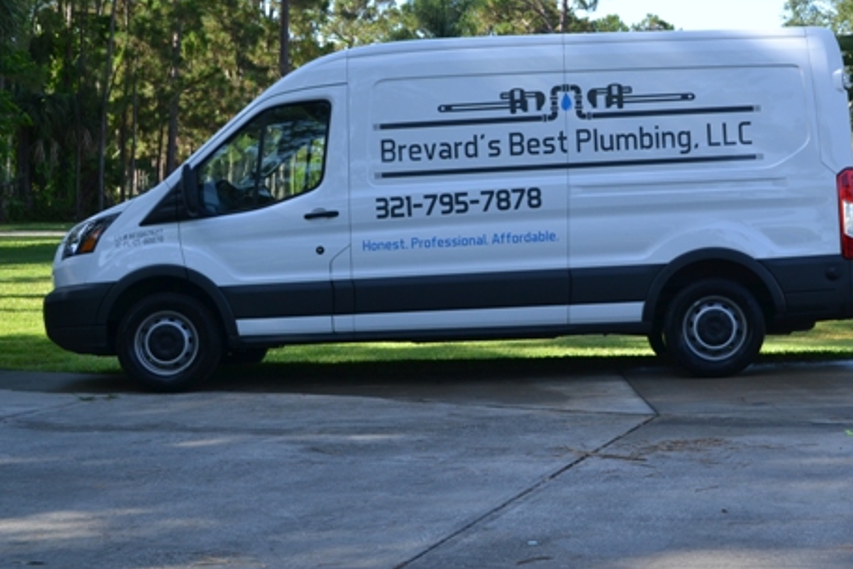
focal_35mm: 59
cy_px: 233
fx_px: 1398
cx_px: 582
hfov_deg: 33.6
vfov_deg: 23.0
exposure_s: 1/125
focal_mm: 28
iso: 200
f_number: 8
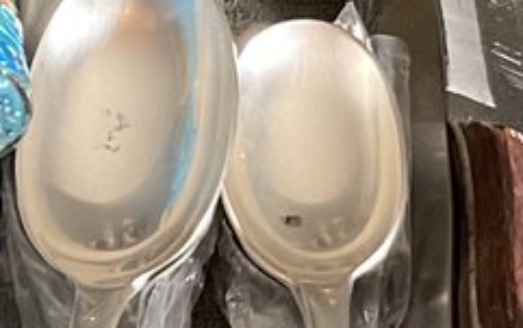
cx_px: 324
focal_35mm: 193
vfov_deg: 6.8
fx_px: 2753
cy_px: 134
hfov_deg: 10.8
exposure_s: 1/60
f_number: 1.8
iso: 200
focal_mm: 3
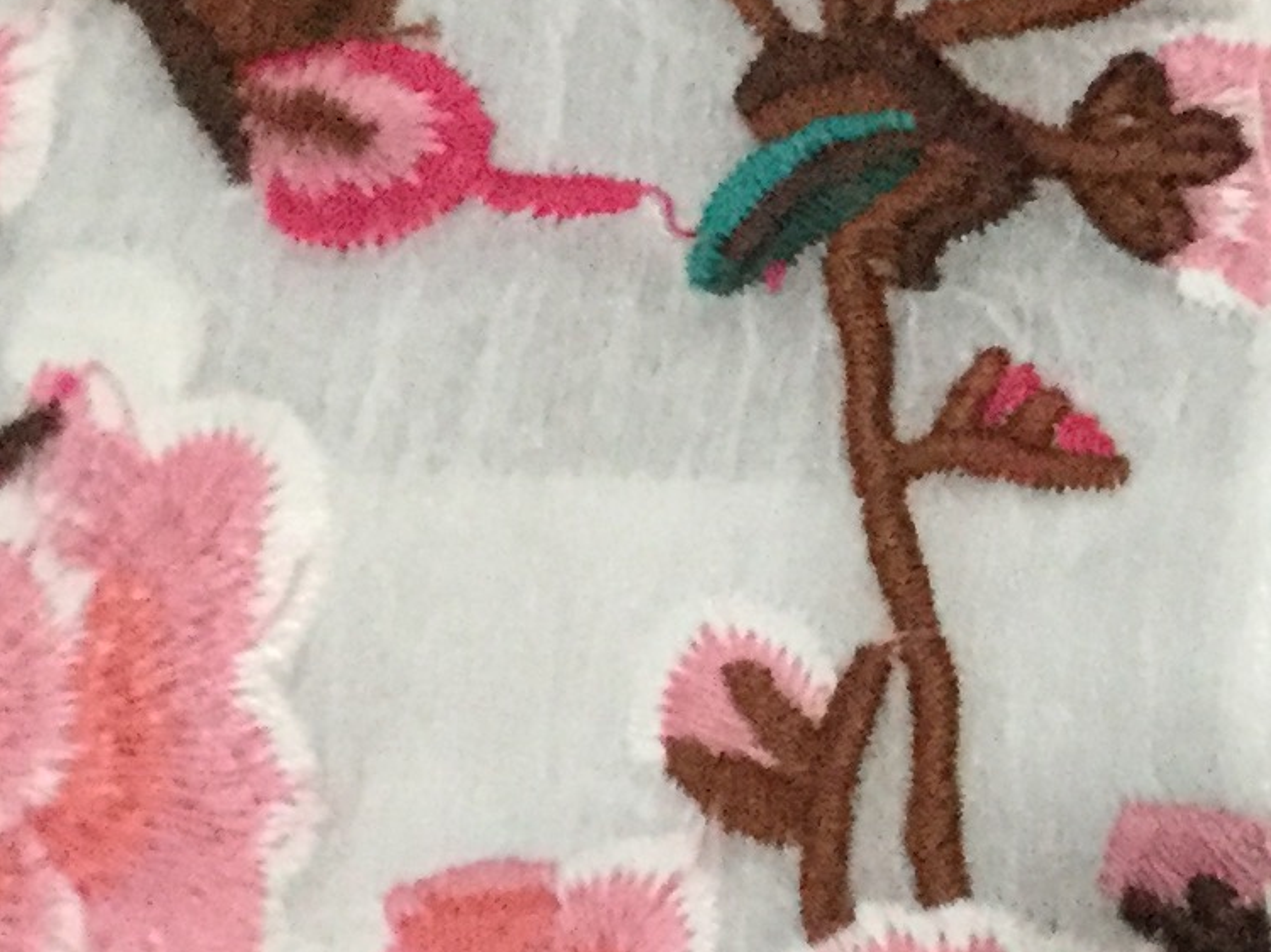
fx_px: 4955
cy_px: 598
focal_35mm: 135
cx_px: 1542
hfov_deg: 14.2
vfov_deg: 11.0
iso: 320
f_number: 2.4
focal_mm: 3.3
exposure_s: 1/17
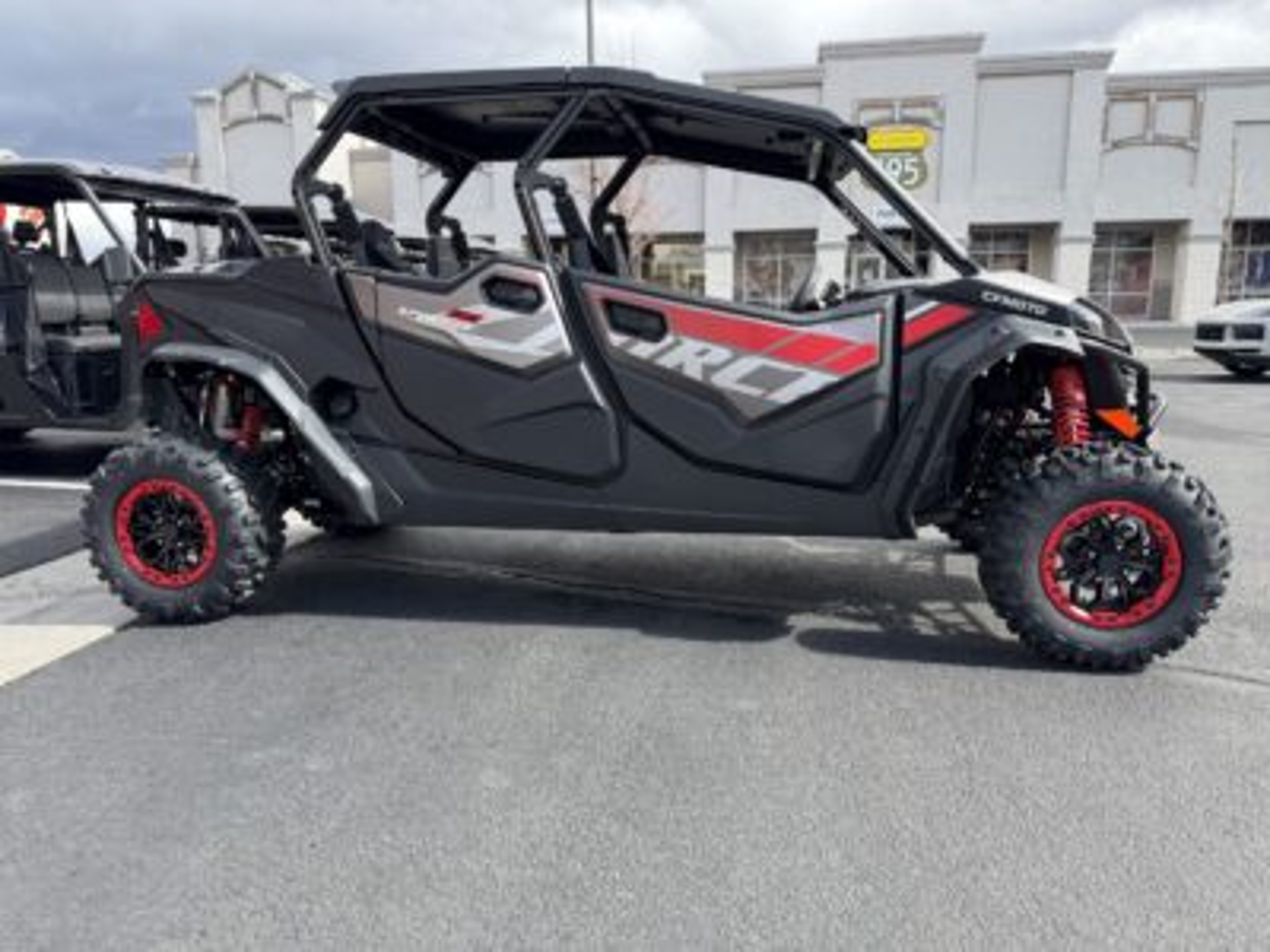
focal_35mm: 24
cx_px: 635
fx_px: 881
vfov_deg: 56.8
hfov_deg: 71.6
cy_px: 476
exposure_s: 1/1156
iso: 80
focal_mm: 6.76
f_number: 1.78
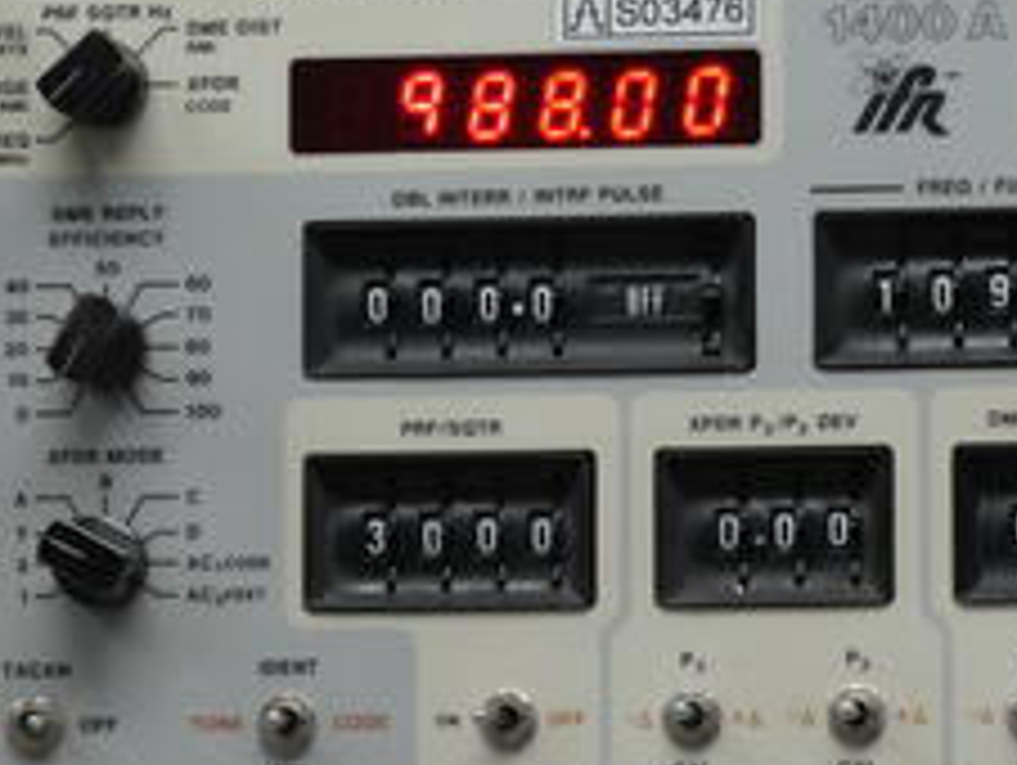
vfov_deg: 6.5
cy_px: 500
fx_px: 6764
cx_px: 720
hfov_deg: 8.6
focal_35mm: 230
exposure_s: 1/10
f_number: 11
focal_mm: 65
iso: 400
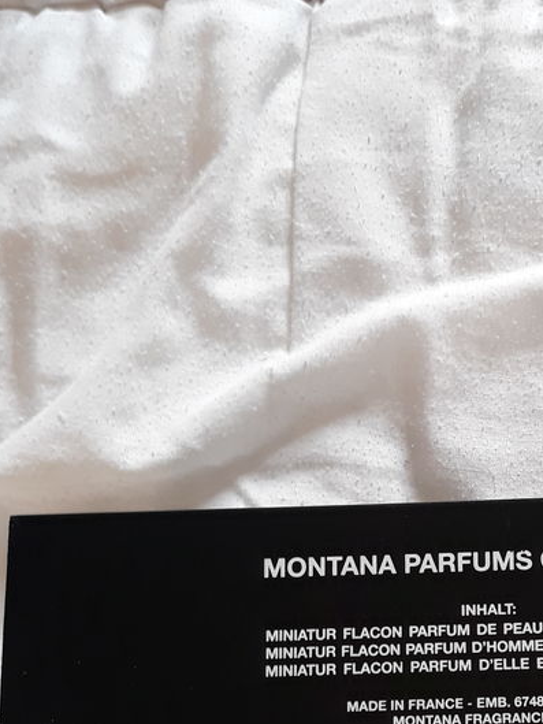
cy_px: 608
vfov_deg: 35.9
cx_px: 509
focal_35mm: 51
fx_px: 1066
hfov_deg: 27.3
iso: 64
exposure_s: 1/50
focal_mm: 3.71
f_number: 1.7
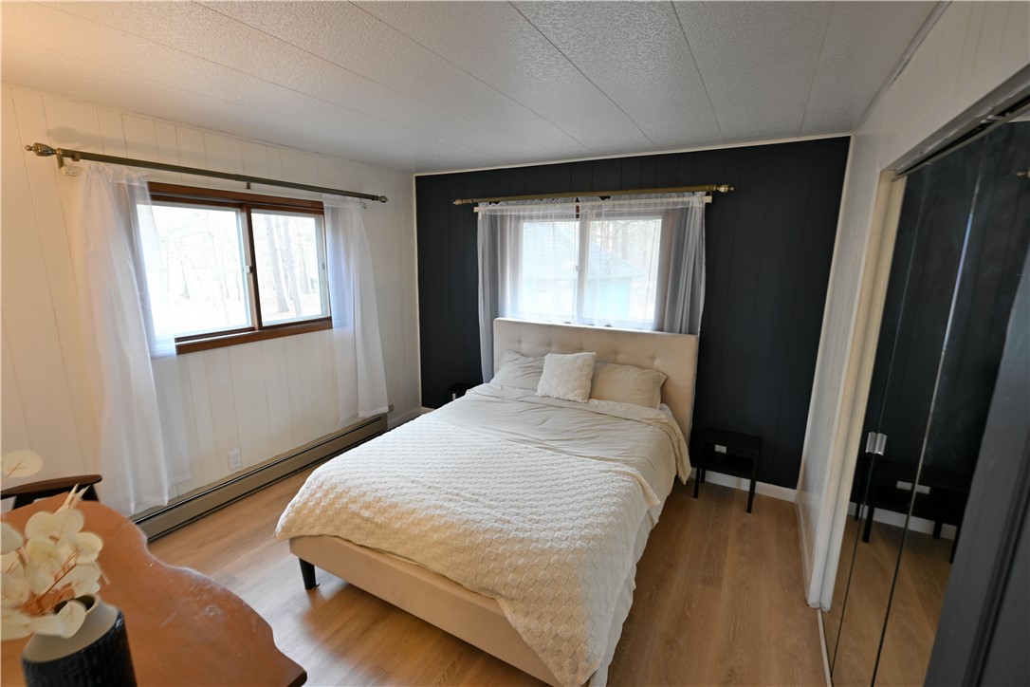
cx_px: 515
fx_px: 458
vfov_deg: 73.7
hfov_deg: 96.7
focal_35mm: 16
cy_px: 344
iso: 200
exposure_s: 1/3
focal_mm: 16
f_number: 5.6
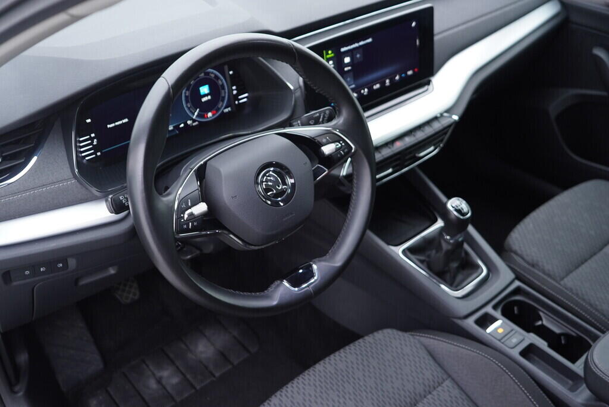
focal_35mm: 36
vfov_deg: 36.9
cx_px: 304
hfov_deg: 53.1
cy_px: 204
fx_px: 609
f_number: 2.8
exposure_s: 1/40
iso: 250
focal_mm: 24
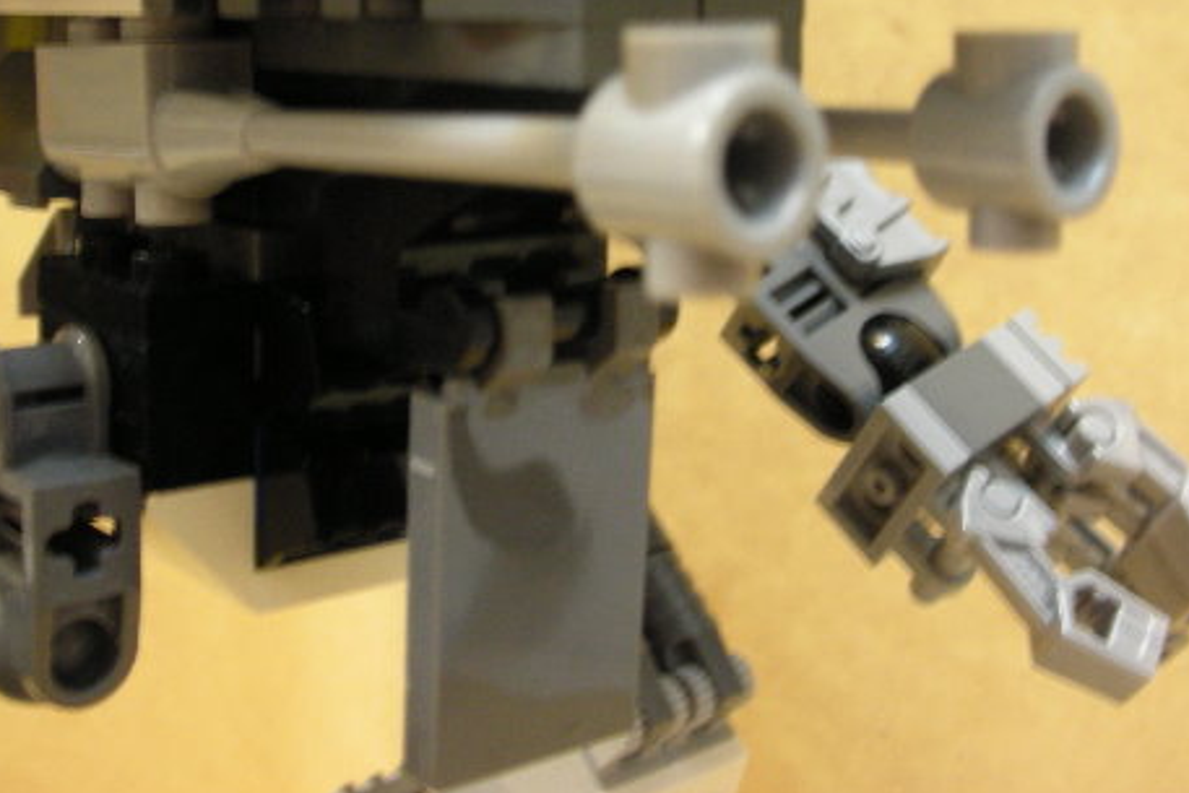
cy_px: 198
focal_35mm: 51
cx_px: 531
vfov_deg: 26.2
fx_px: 1685
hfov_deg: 38.8
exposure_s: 1/2.9
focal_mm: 5.8
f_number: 3
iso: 200
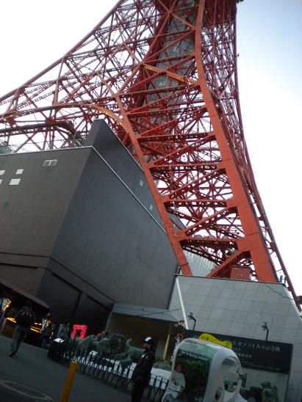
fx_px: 407
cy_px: 201
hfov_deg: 40.7
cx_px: 151
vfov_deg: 52.6
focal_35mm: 35
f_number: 3.1
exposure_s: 1/469
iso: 400
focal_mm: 6.3
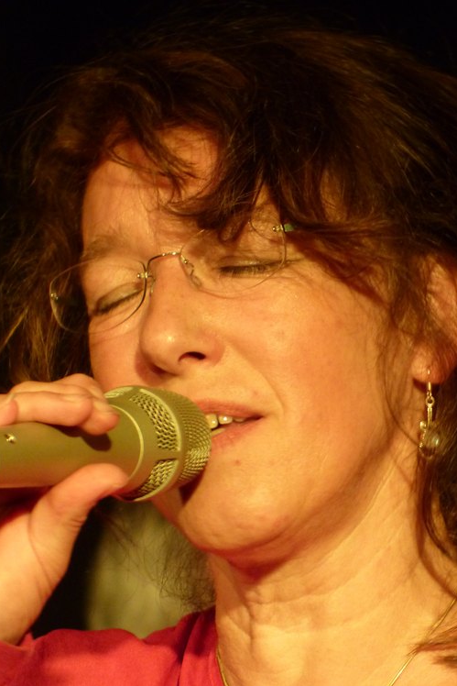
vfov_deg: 2.8
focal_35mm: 744
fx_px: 14159
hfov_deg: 1.8
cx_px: 318
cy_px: 343
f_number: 2.8
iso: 400
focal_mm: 96.3
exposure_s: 1/40
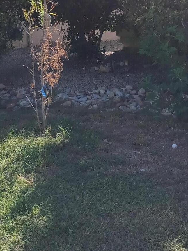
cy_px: 47
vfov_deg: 29.1
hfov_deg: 22.6
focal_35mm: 65
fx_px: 471
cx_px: 81
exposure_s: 1/1580
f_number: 1.8
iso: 100
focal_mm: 3.61
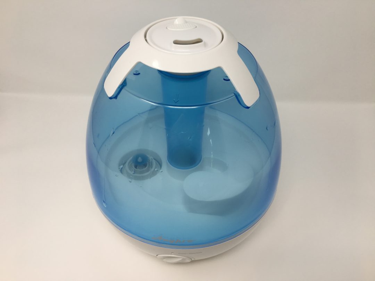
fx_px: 314
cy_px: 140
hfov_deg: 61.7
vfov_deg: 48.2
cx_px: 188
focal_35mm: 29
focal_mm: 4.15
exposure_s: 1/127
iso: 25
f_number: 2.2
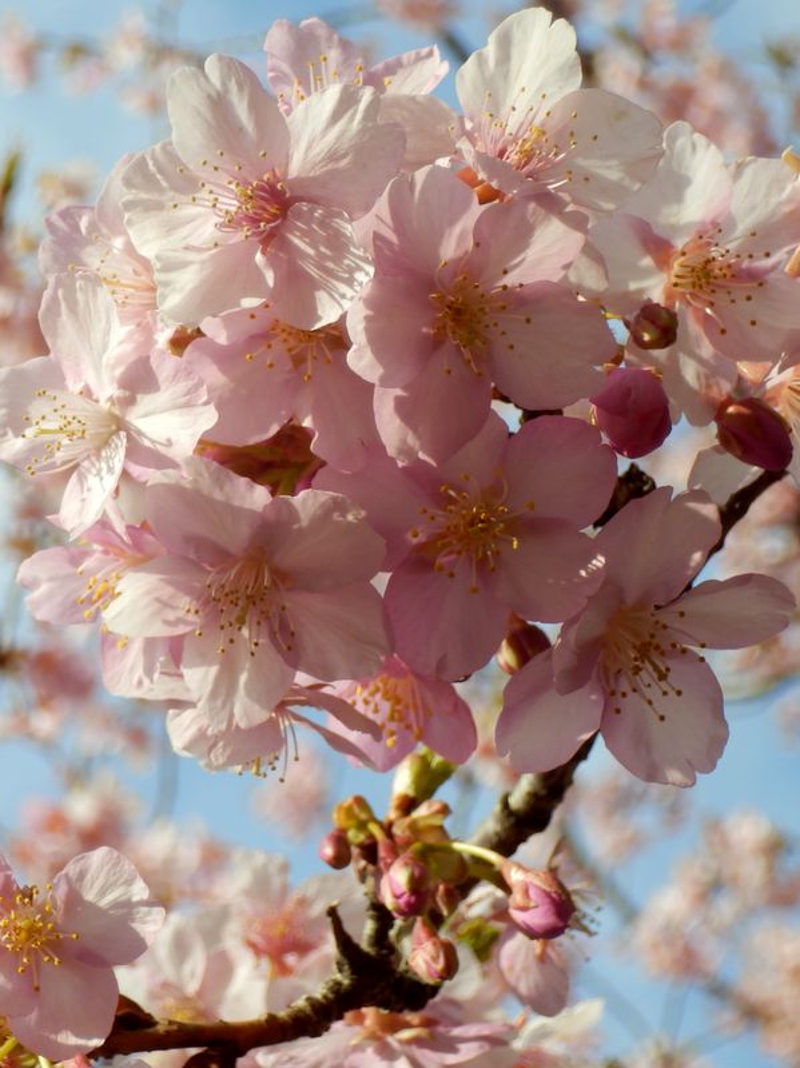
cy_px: 534
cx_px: 400
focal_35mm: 111
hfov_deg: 13.3
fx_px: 3424
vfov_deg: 17.7
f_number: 5.5
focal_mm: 19.6
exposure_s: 1/320
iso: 80
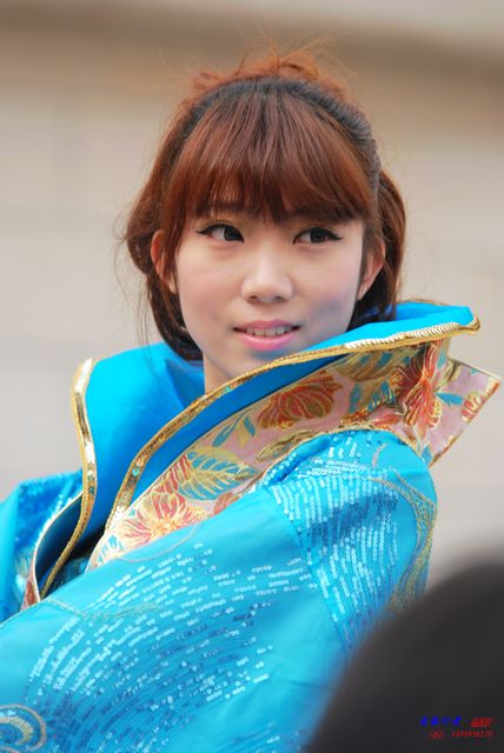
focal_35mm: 183
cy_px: 376
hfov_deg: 7.5
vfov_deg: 11.2
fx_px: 3834
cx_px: 252
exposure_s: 1/200
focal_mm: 122
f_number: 2.8
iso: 100
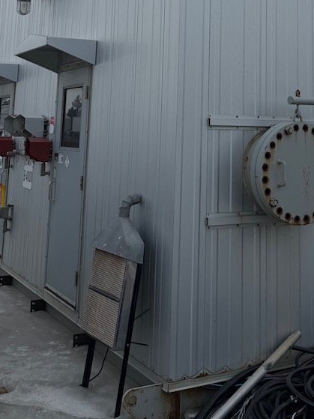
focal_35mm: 55
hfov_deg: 26.2
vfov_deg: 32.5
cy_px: 13
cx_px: 232
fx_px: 665
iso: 80
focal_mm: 6.76
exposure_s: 1/14286
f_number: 1.78
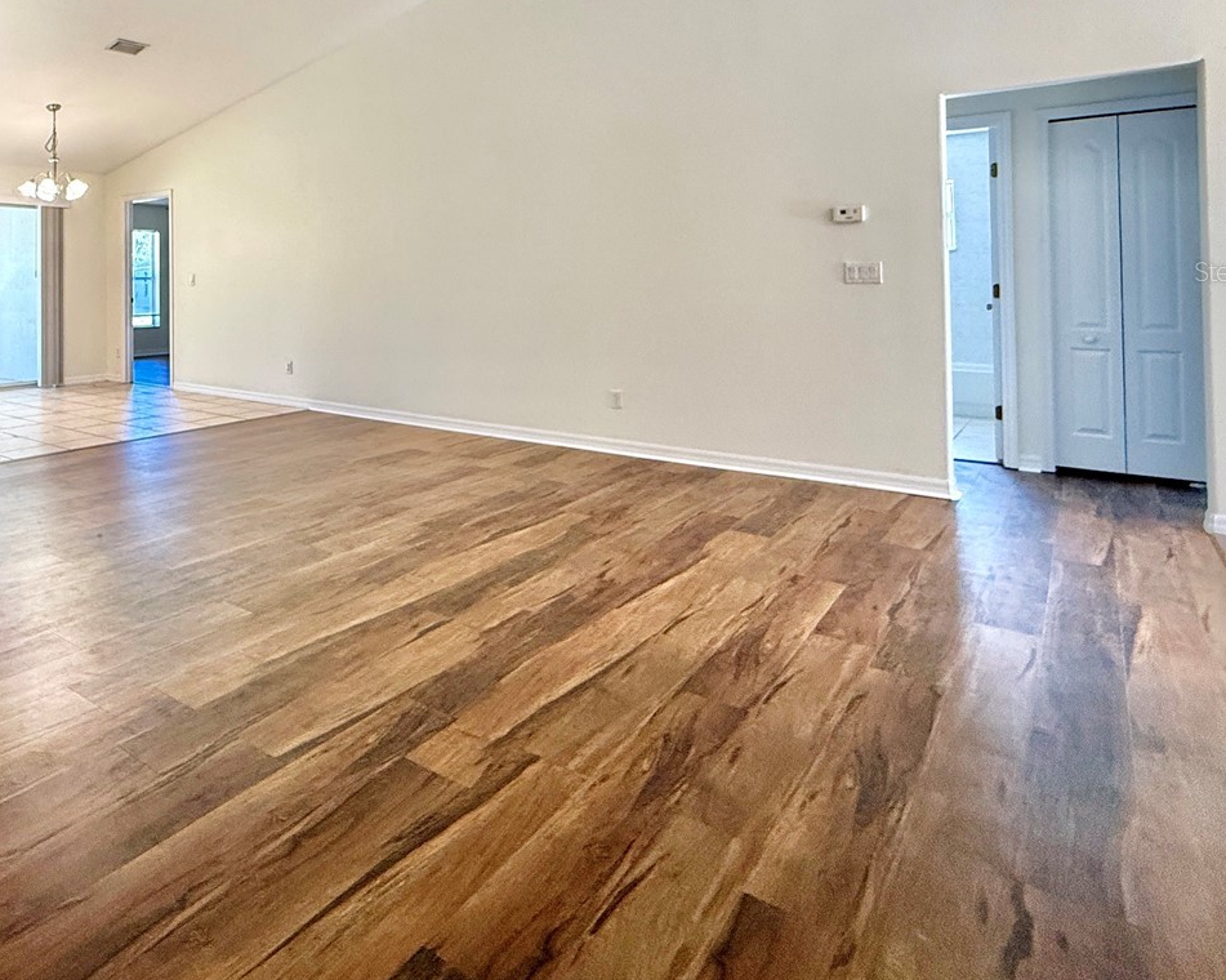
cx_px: 285
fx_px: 834
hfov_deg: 67.3
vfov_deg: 58.3
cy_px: 271
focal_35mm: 23
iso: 250
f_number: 2.2
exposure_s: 1/120
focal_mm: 2.22
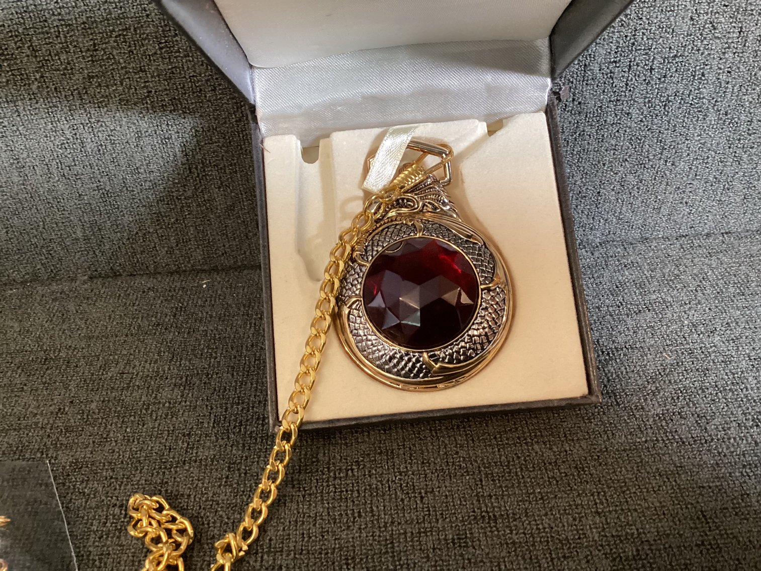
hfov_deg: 58.3
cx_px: 380
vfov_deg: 45.4
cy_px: 286
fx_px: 682
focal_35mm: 31
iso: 320
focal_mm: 3.3
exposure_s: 1/50
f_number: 2.4
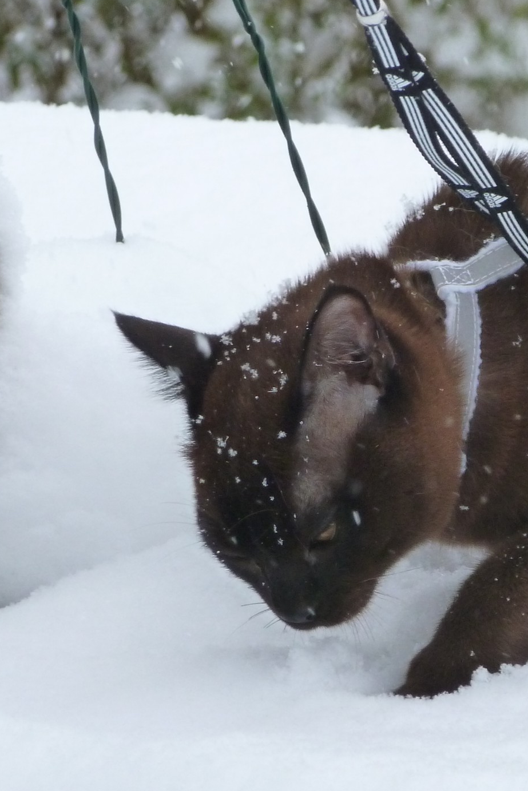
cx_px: 451
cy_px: 364
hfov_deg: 2.7
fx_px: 11392
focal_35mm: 518
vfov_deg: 4.0
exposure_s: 1/320
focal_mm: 47.7
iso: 320
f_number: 5.6
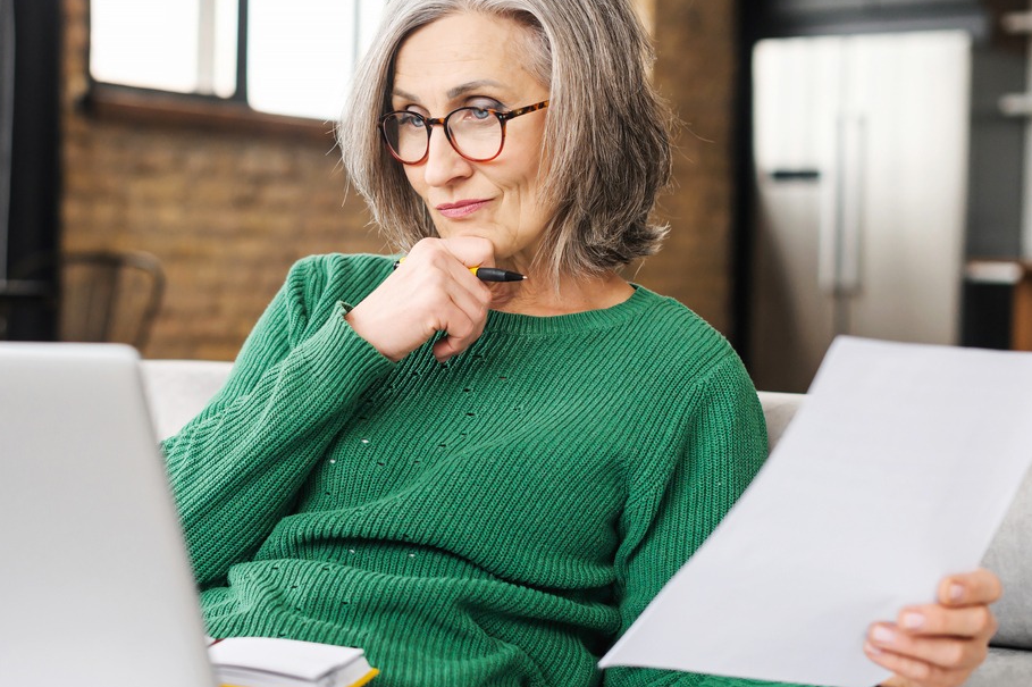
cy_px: 333
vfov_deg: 19.7
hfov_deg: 29.2
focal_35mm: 69
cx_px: 395
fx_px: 1977
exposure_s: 1/640
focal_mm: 50
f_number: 3.2
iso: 560
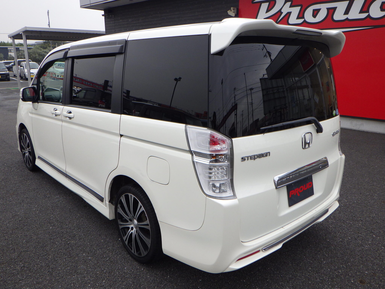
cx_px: 192
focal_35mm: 28
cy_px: 144
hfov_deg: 63.4
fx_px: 311
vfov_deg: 49.7
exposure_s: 1/80
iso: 125
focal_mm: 5
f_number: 3.5
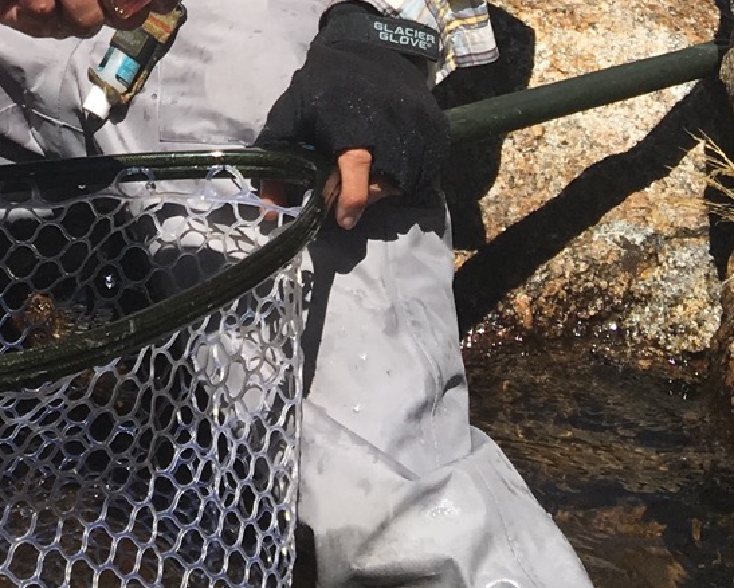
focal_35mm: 106
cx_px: -50
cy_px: -571
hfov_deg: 17.6
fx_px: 2304
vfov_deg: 12.8
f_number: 2.2
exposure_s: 1/2024
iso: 25
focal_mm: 4.15
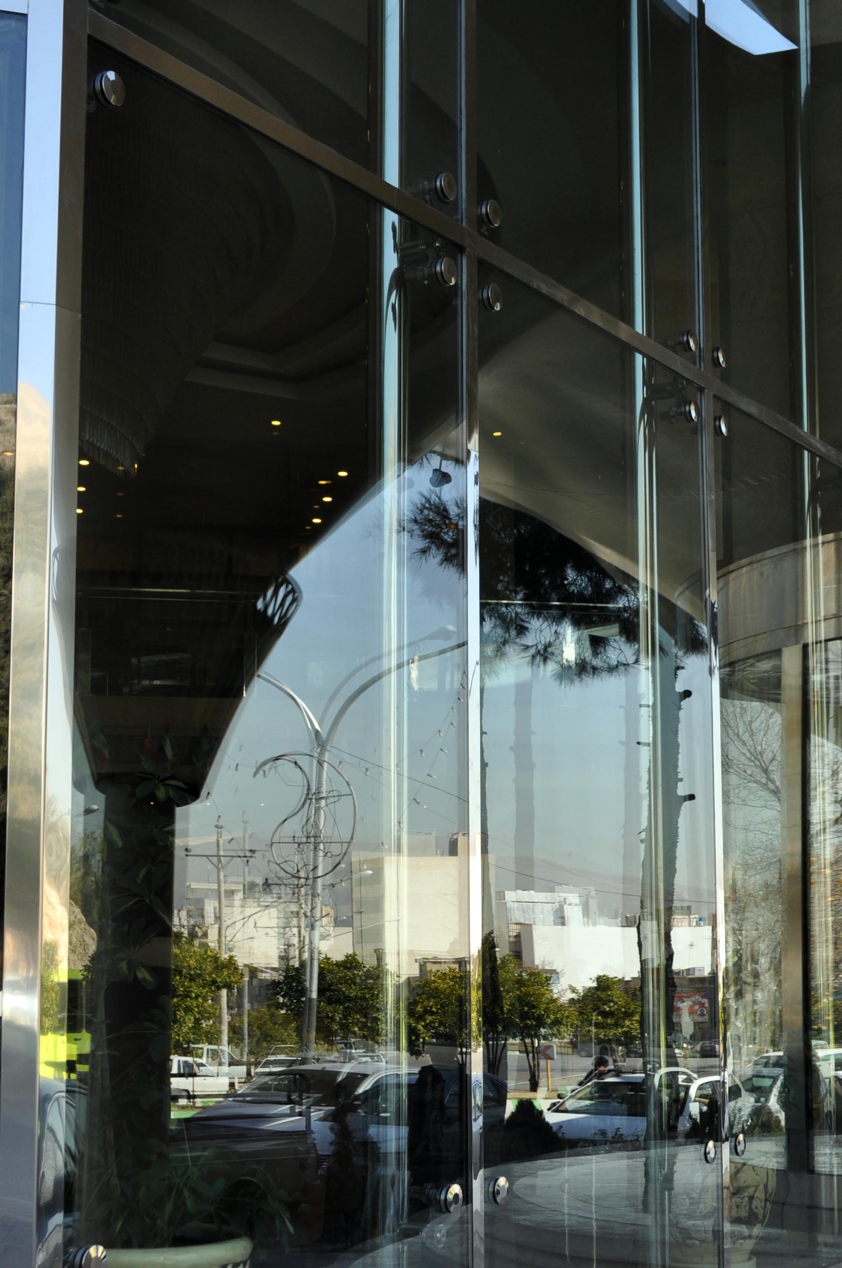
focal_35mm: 57
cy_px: 716
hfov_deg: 23.7
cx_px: 483
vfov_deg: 35.0
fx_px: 2004
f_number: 7.1
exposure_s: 1/200
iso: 200
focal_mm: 24
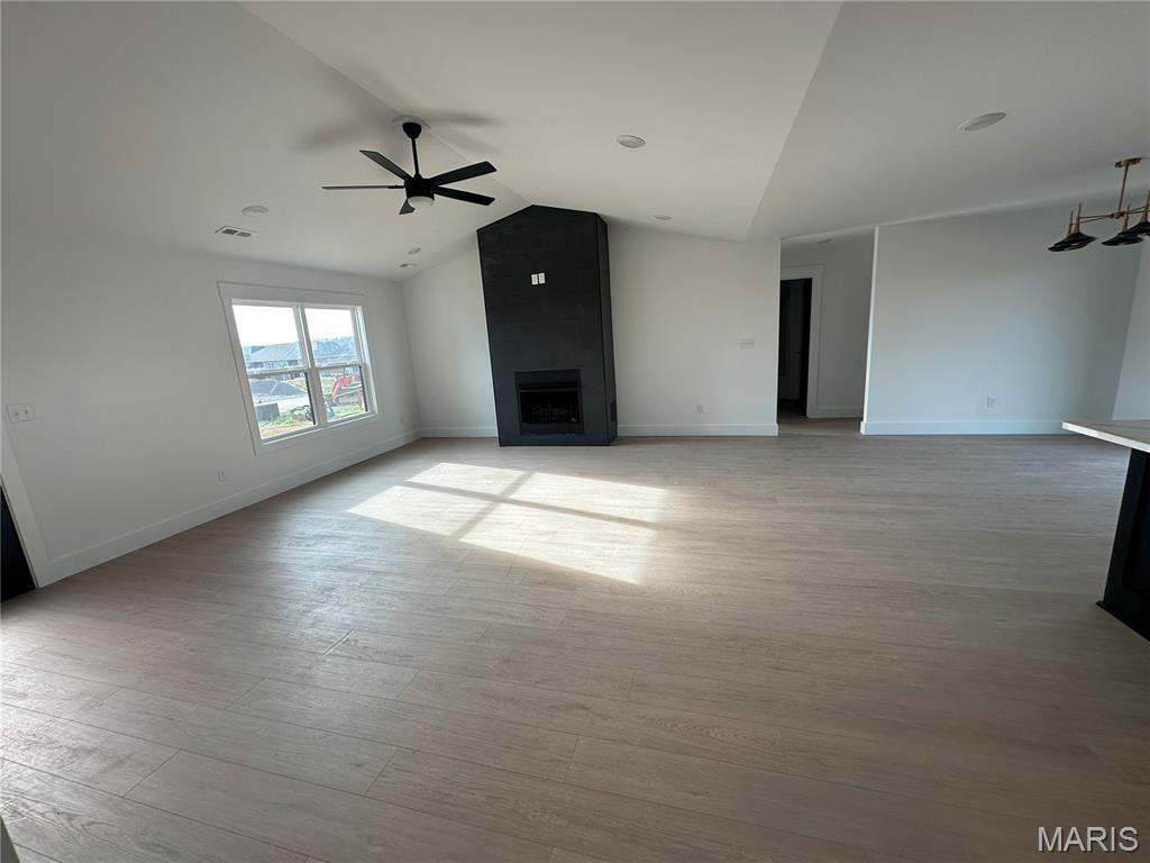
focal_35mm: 14
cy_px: 432
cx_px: 575
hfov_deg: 102.1
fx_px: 465
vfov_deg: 85.7
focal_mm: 2.22
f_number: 2.2
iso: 40
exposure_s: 1/127
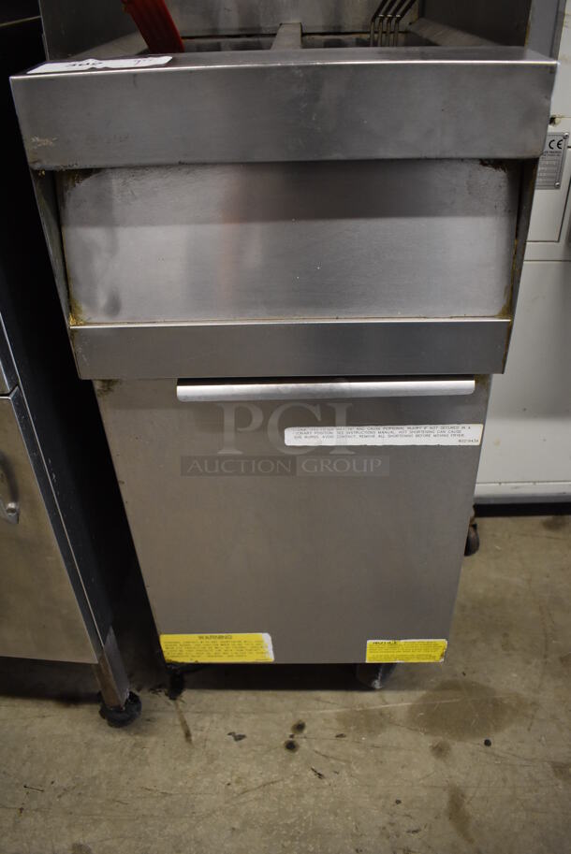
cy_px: 427
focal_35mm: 27
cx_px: 286
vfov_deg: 67.3
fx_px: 641
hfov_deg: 48.0
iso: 1800
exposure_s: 1/125
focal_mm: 18
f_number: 3.5
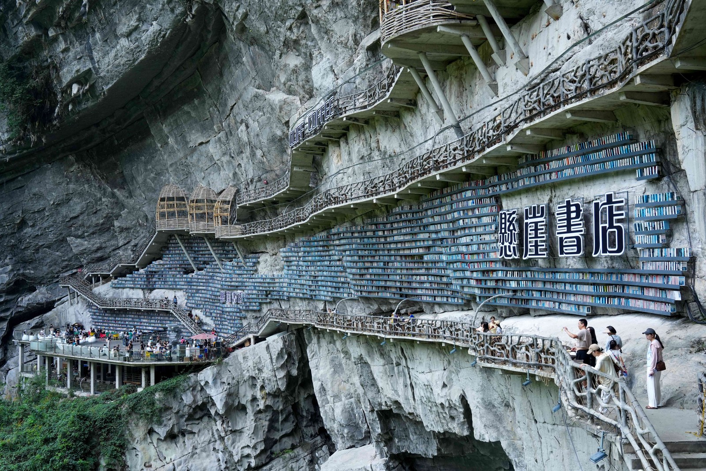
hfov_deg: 50.7
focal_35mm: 38
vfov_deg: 35.1
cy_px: 236
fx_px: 745
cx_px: 353
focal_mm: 38
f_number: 8
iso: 640
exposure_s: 1/250
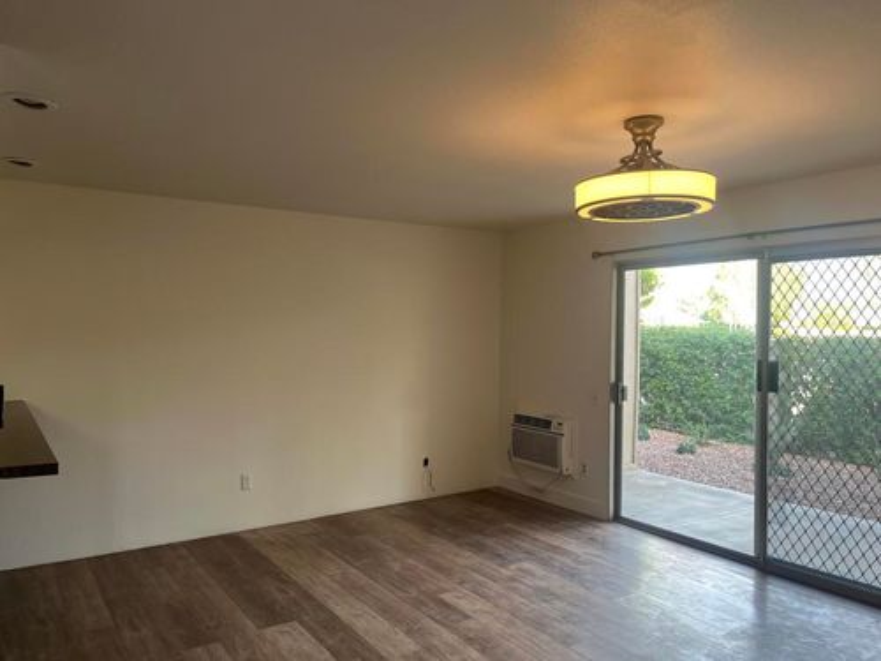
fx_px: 662
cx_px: 440
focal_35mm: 26
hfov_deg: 67.3
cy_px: 330
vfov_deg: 53.1
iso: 80
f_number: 1.6
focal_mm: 5.1
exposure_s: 1/120
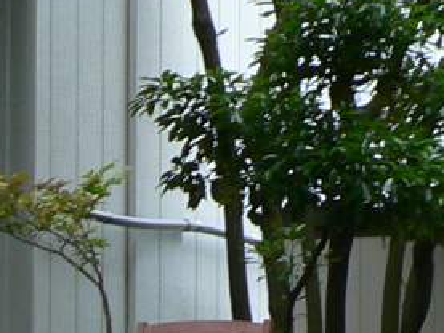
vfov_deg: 3.1
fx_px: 6082
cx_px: -731
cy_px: 841
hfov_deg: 4.1
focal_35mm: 474
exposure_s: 1/30
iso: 80
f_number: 3.2
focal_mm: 13.7
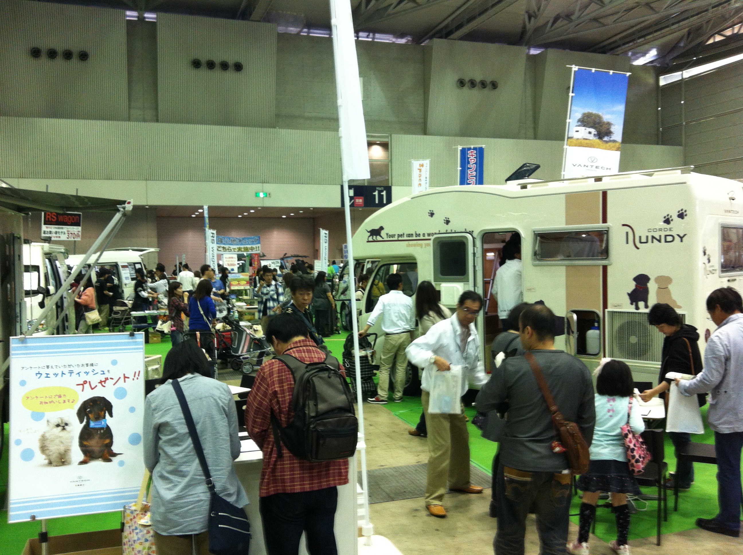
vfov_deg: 40.6
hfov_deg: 52.7
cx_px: 372
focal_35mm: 35
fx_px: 750
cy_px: 278
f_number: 2.8
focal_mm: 3.85
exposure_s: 1/15
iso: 100
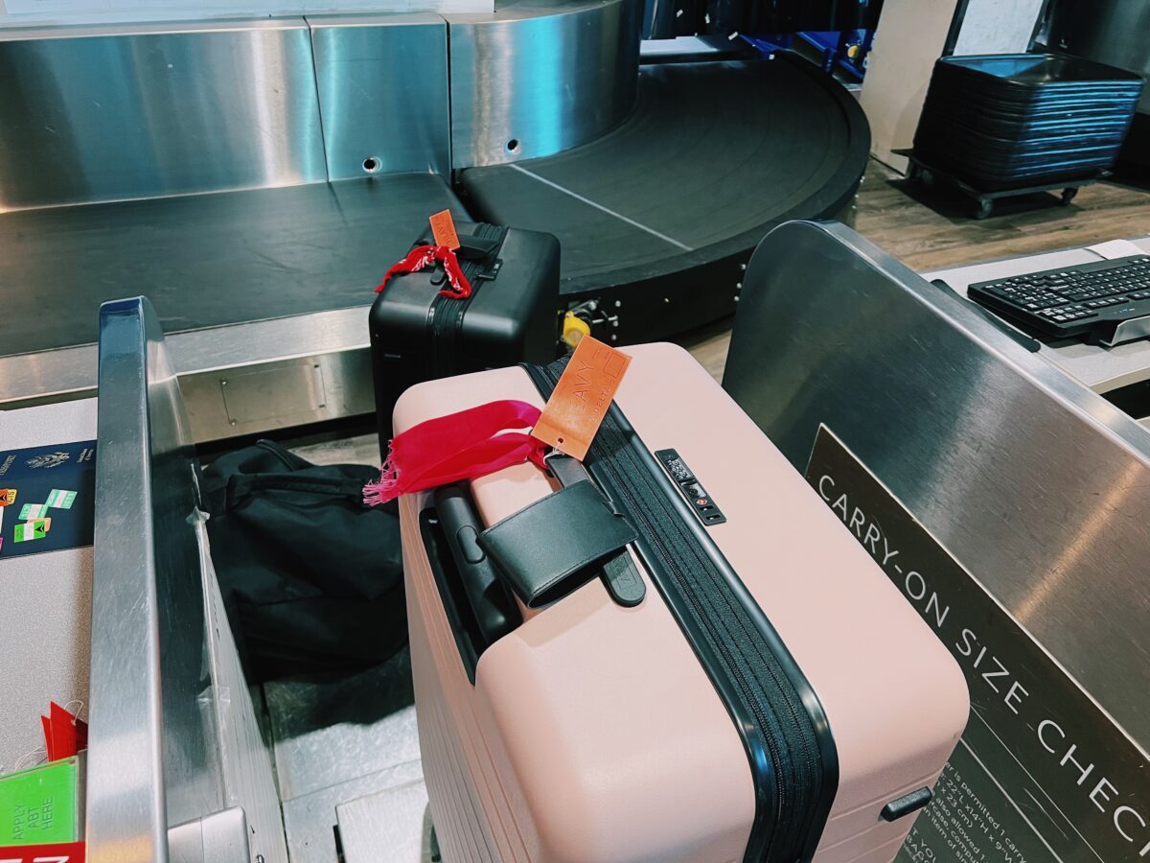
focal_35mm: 26
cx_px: 575
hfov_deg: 67.3
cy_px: 432
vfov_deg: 53.1
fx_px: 864
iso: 125
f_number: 1.5
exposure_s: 1/60
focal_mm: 5.7
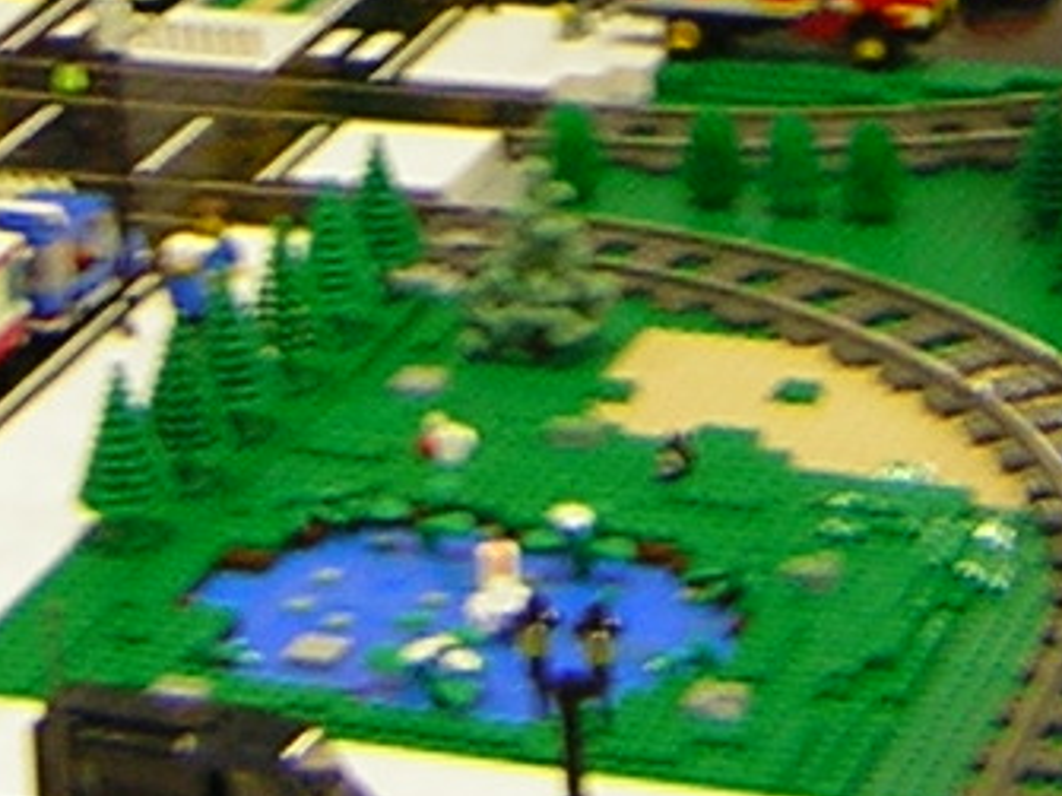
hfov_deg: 11.5
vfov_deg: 8.3
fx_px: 5275
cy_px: -580
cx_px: 748
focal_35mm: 172
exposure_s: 1/4.4
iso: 58
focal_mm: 4.7
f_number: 2.6
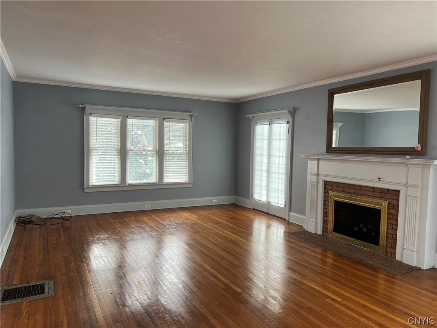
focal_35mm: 26
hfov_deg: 67.3
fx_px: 328
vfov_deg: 53.1
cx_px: 218
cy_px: 164
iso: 80
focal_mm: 5.7
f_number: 1.5
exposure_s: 1/120
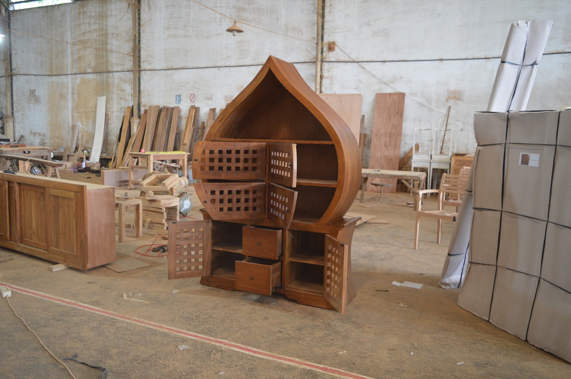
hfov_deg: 67.4
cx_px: 286
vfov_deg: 47.8
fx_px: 428
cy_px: 190
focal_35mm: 27
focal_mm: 18
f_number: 3.5
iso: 800
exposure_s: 1/15
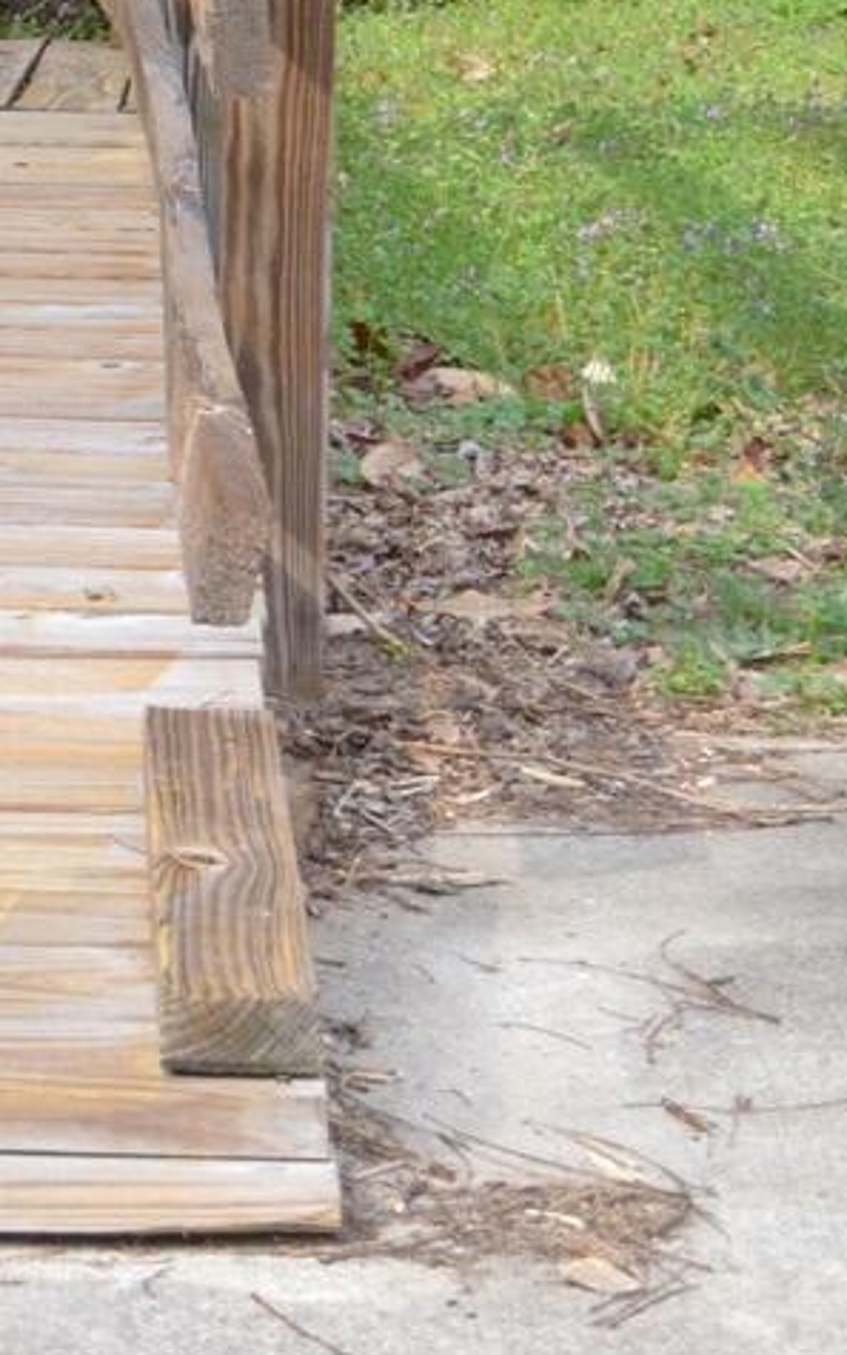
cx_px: -1064
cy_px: 7
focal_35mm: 133
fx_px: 4911
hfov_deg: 9.0
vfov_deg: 15.4
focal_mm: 28
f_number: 4.5
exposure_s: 1/200
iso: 200
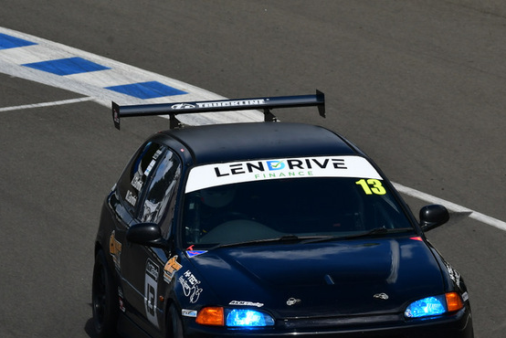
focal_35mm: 672
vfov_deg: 2.0
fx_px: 9450
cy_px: 237
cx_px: 305
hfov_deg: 3.1
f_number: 13
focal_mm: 310
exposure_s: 1/640
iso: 320
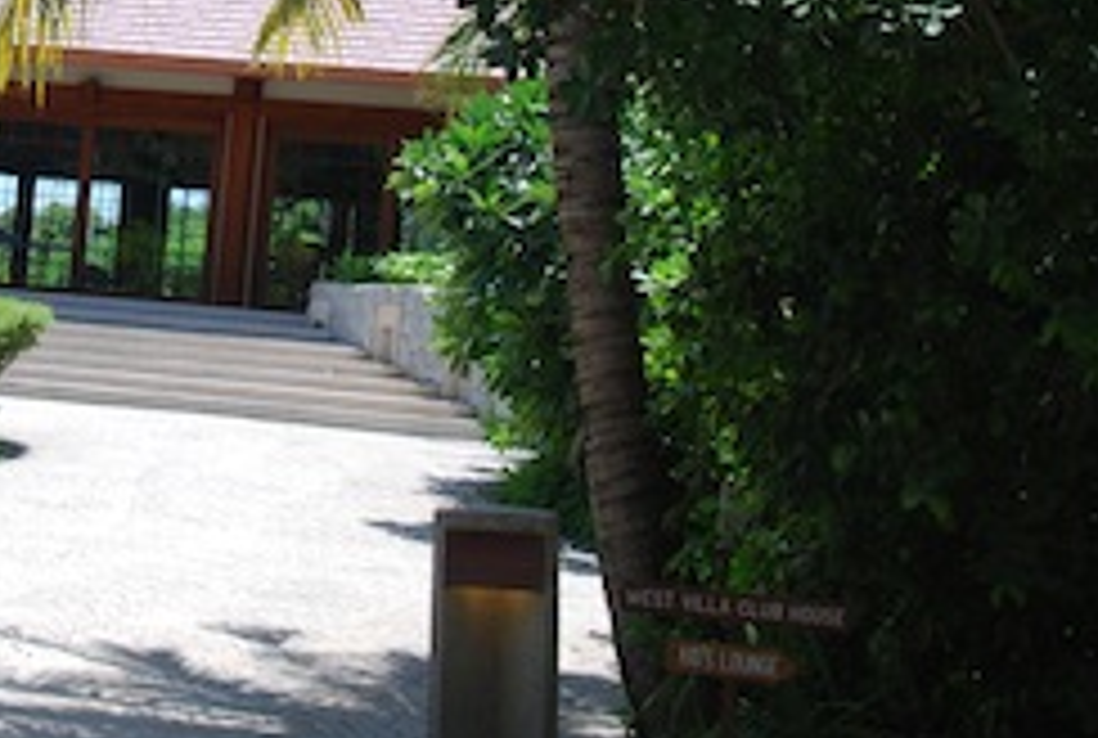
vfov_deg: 11.6
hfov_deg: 17.0
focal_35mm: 118
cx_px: 36
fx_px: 3608
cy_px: 86
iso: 100
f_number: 6.3
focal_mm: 32
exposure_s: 1/160
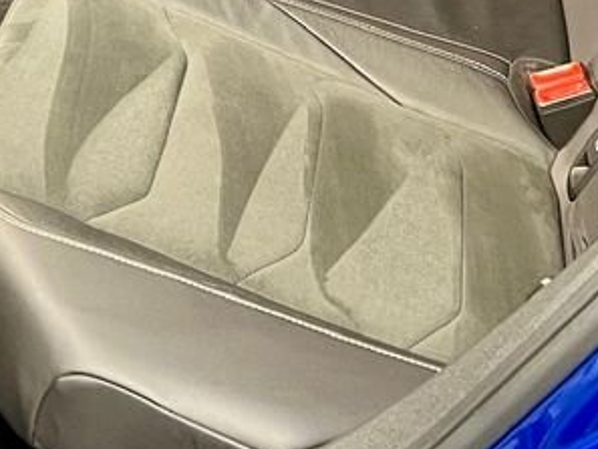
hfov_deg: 18.3
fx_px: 1815
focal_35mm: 105
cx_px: 32
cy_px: -211
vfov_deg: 13.4
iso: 500
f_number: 1.5
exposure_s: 1/46
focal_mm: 5.7
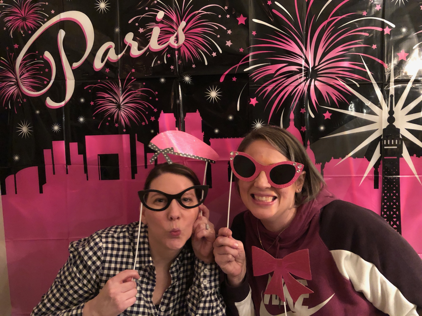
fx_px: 341
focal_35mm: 28
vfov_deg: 49.7
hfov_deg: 63.4
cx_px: 211
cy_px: 158
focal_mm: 4
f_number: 1.8
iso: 250
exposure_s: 1/4
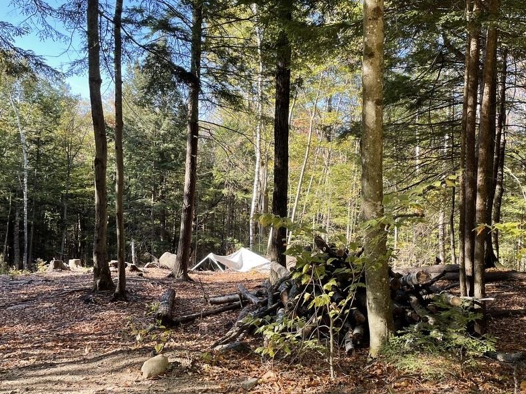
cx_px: 331
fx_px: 517
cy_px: 224
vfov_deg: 41.7
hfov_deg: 53.3
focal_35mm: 34
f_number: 1.6
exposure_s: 1/321
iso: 32
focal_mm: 4.2
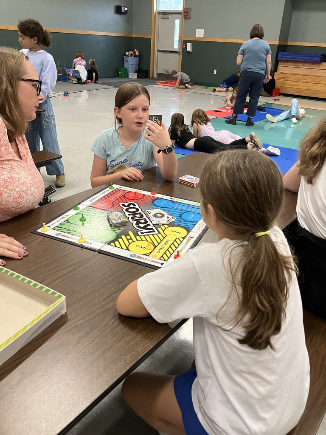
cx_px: 163
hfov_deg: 49.7
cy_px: 218
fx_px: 352
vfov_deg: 63.4
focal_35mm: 28
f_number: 1.8
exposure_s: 1/60
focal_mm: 3.99
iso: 200
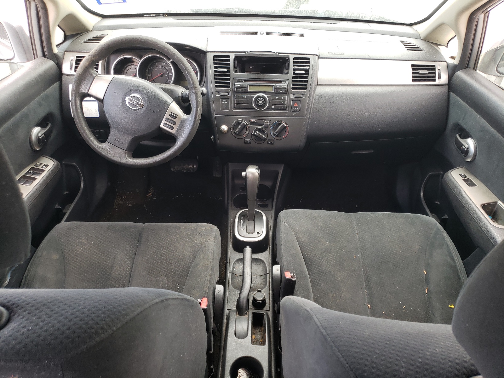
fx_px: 379
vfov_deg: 53.1
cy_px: 189
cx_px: 252
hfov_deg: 67.3
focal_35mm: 26
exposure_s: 1/100
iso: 55
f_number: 1.5
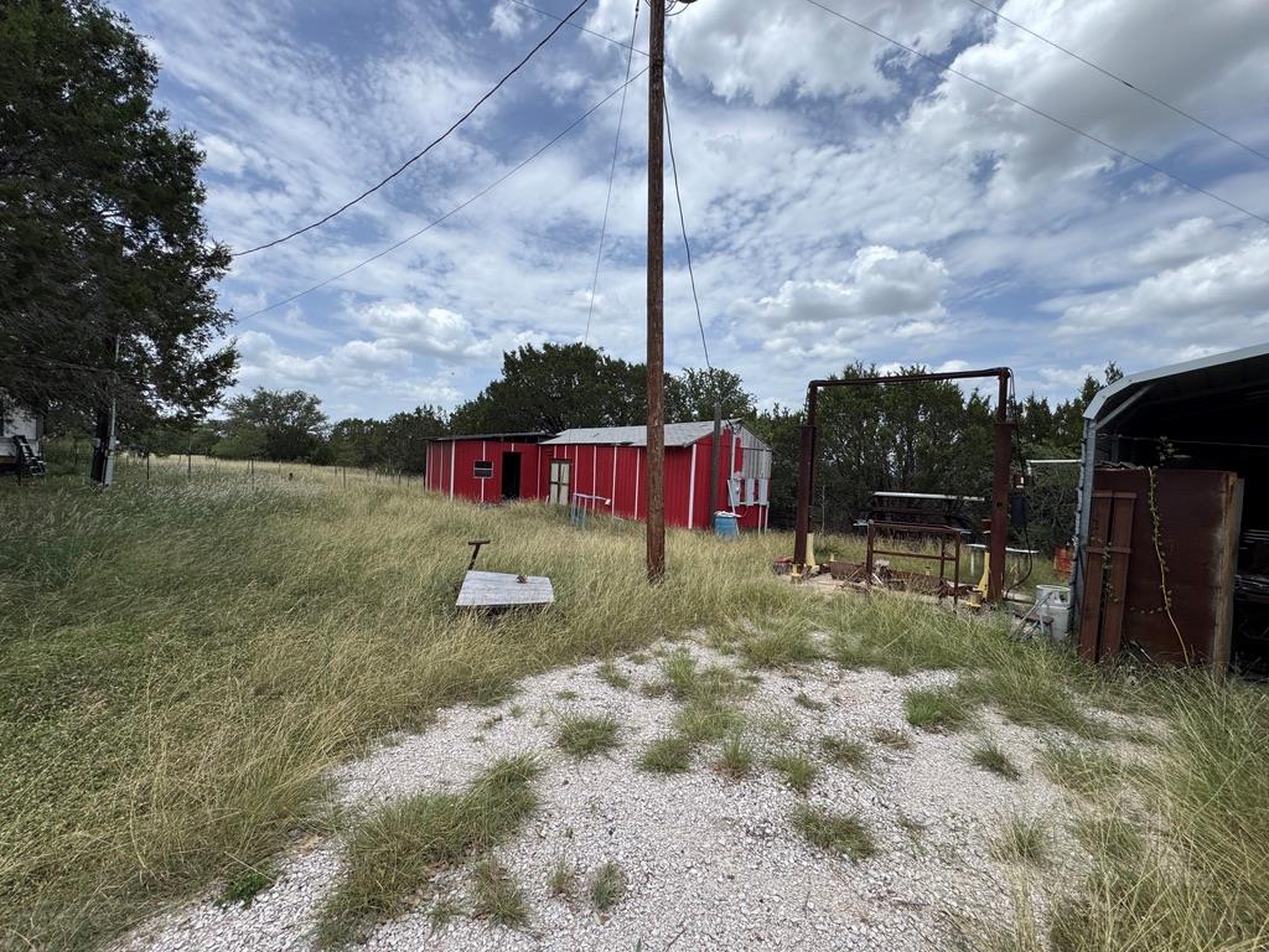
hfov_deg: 102.1
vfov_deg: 85.7
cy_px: 476
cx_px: 634
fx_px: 513
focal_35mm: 14
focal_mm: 2.22
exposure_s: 1/2342
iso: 50
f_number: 2.2
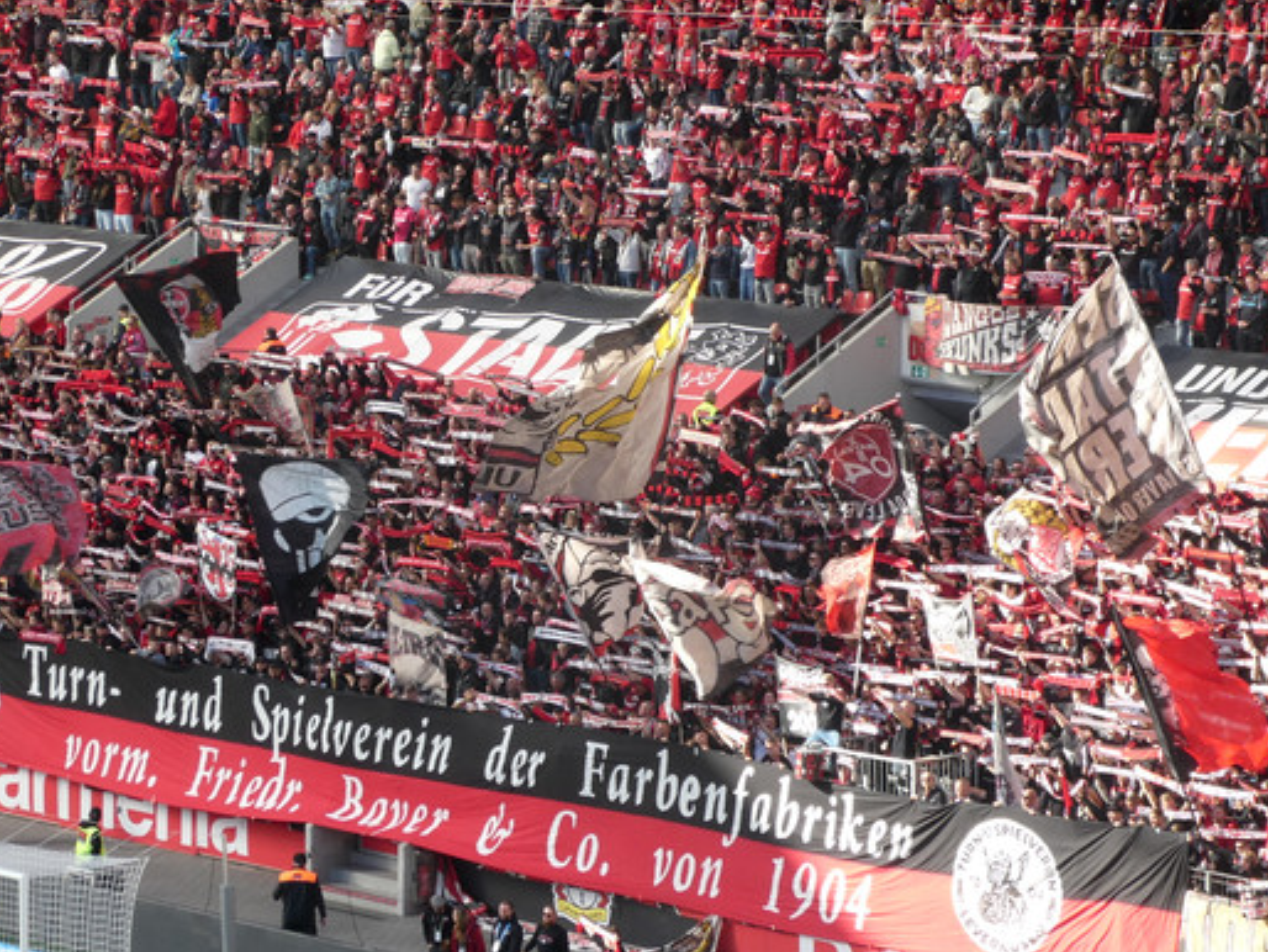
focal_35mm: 168
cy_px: 501
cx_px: 496
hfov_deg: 11.8
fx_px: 6157
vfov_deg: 8.8
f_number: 5.3
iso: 80
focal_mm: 24.2
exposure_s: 1/100
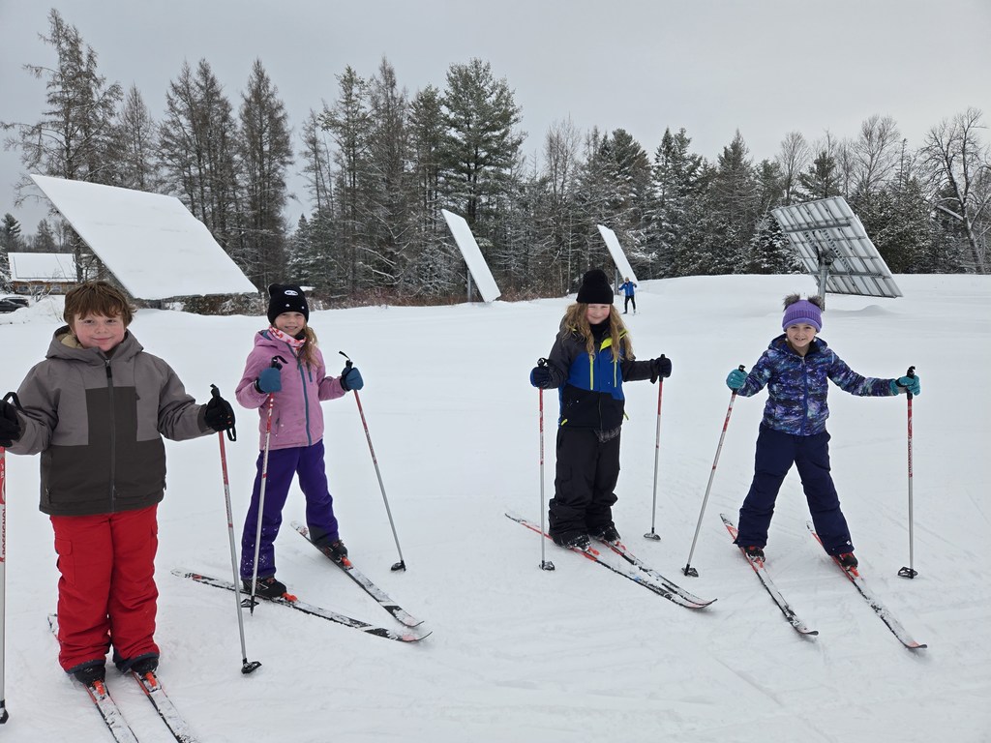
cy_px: 372
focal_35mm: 23
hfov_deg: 73.9
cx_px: 496
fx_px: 658
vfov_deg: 58.9
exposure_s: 1/866
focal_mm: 5.4
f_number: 1.8
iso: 25
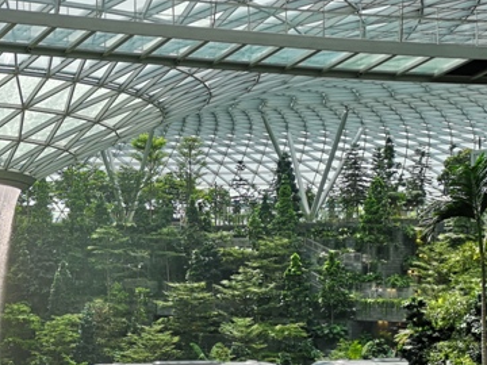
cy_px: 245
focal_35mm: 60
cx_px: 20
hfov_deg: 30.3
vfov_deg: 24.3
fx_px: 844
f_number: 1.8
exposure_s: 1/777
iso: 50
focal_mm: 3.95
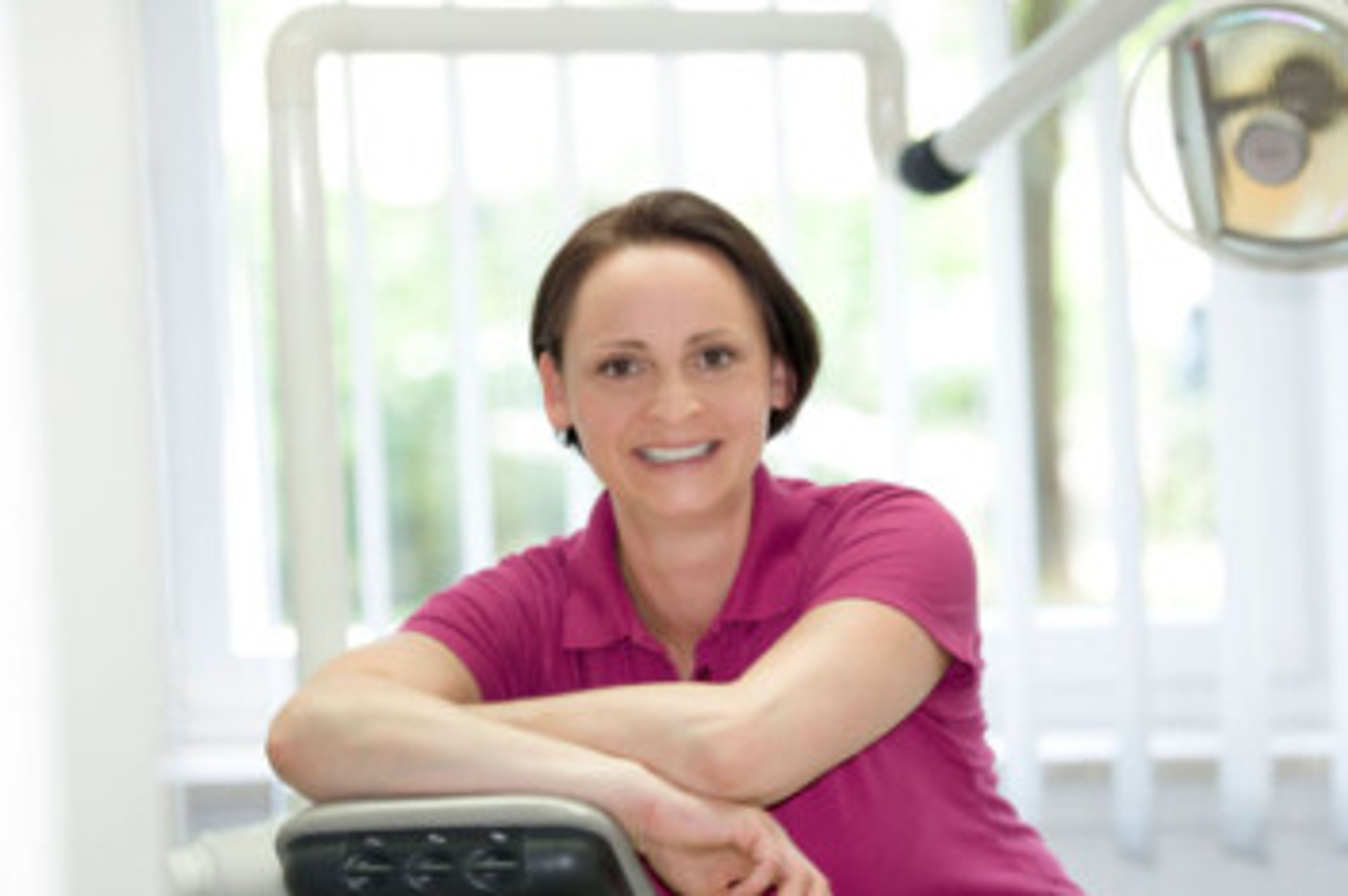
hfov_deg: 16.4
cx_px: 716
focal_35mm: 125
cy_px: 494
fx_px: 4676
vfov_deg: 10.9
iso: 400
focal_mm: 110
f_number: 2.8
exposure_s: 1/160
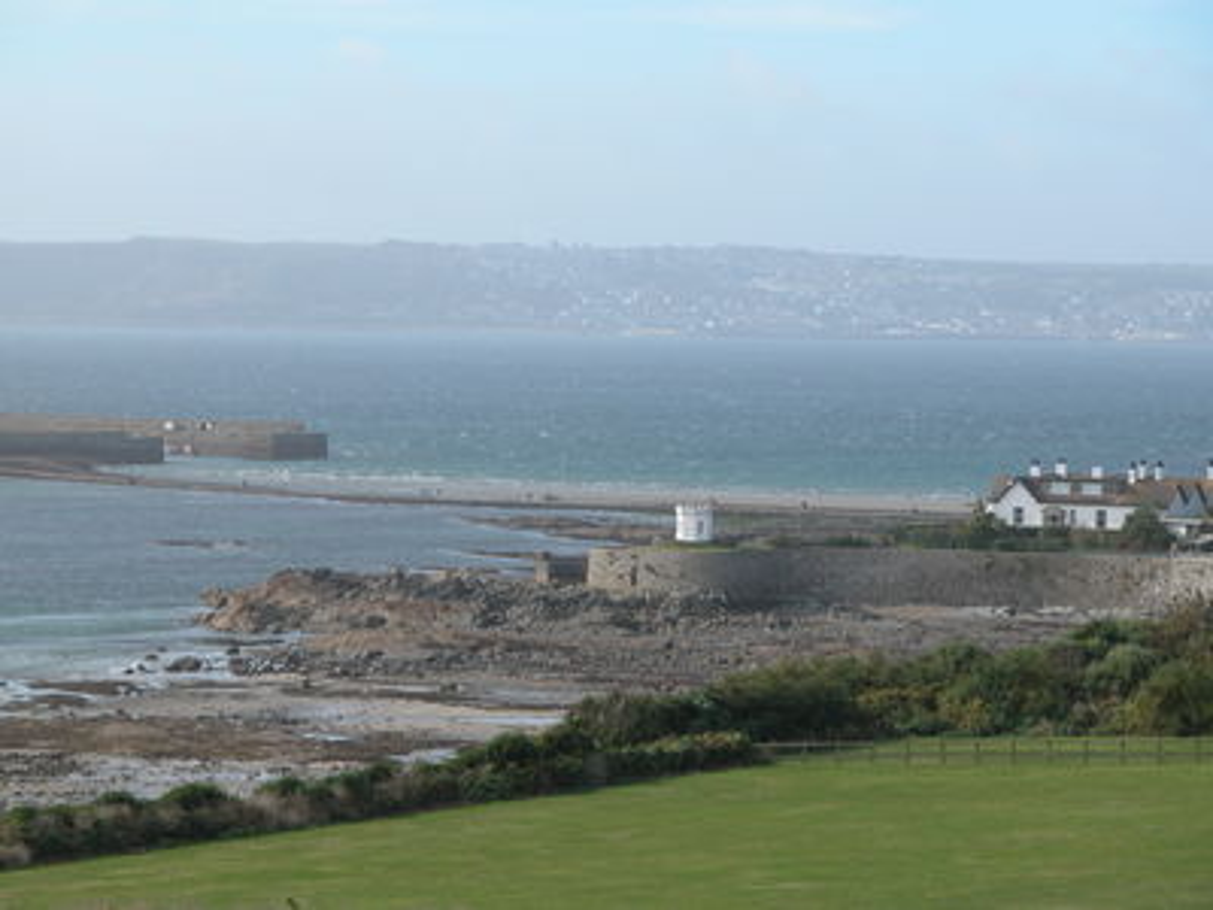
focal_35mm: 161
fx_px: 5642
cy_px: 455
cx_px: 606
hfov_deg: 12.3
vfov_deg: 9.2
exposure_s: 1/344
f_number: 5.6
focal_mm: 41.1
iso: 100
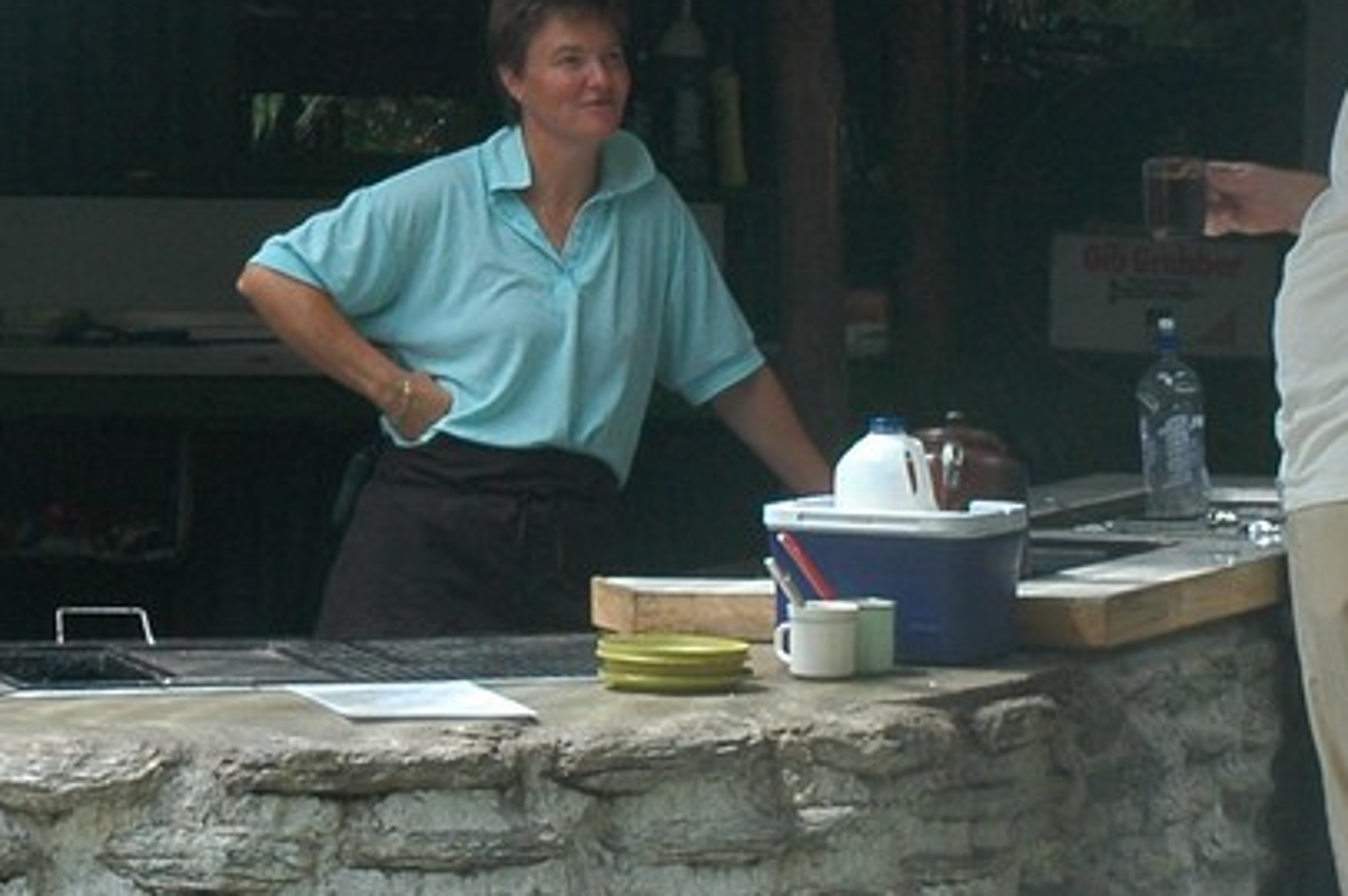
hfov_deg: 10.9
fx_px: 7071
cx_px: 292
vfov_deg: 7.2
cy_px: 46
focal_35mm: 189
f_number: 8
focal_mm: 34
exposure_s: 1/60
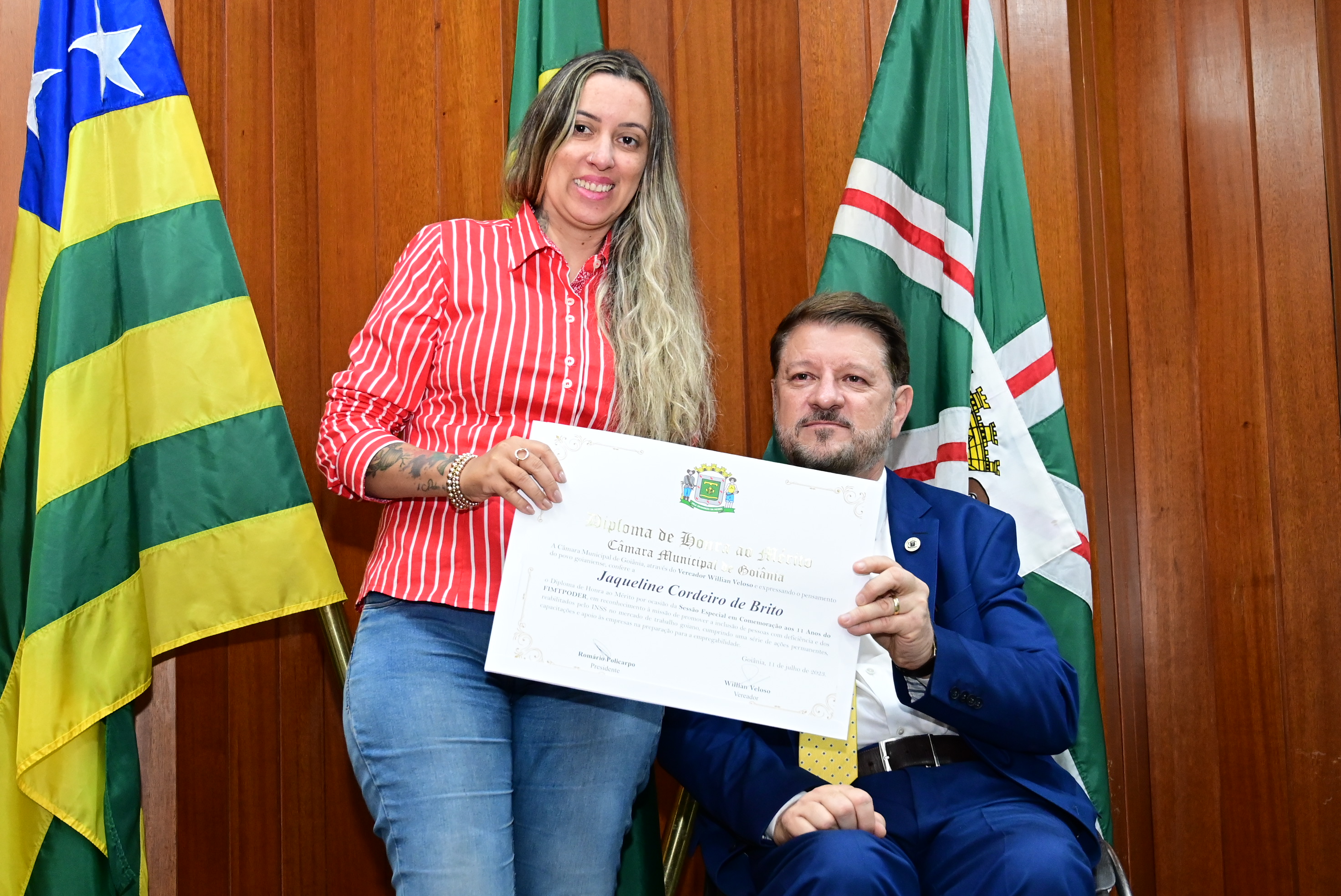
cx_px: 670
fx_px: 1864
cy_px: 448
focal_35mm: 50
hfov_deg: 39.6
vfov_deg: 27.0
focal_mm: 33.5
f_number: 4
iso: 3200
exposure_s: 1/125
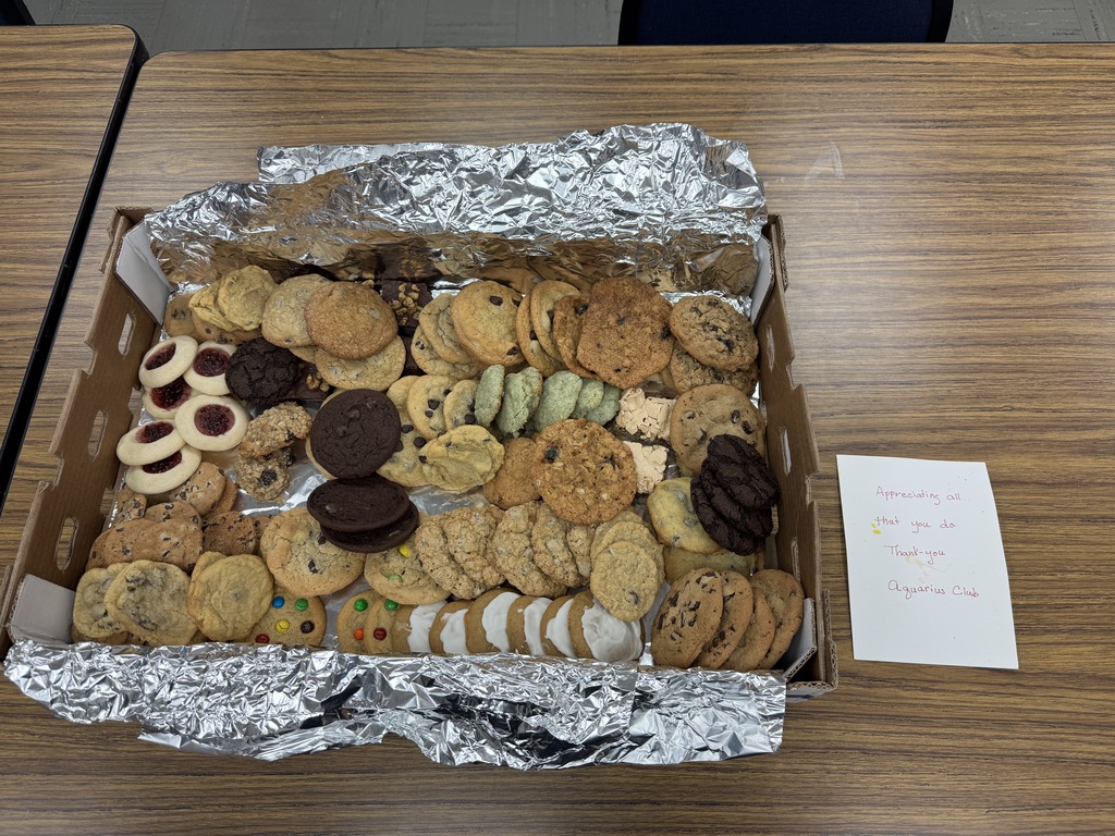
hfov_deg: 71.6
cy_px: 418
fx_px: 773
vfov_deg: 56.8
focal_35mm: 24
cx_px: 558
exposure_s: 1/190
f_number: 1.78
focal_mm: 6.76
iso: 64
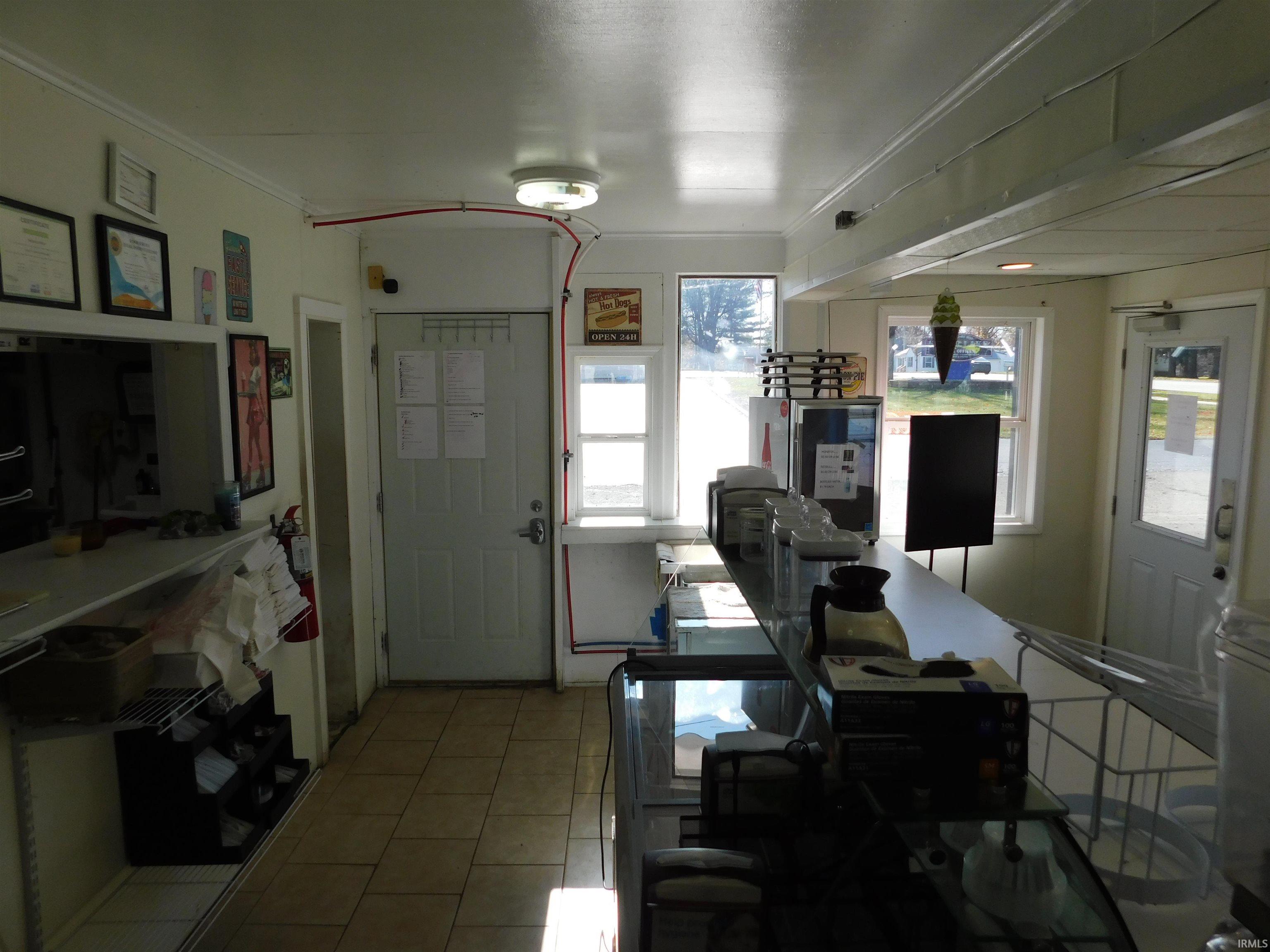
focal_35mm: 23
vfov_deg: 58.9
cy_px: 476
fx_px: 844
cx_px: 635
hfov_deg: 73.9
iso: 125
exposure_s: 1/500
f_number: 3
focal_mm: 4
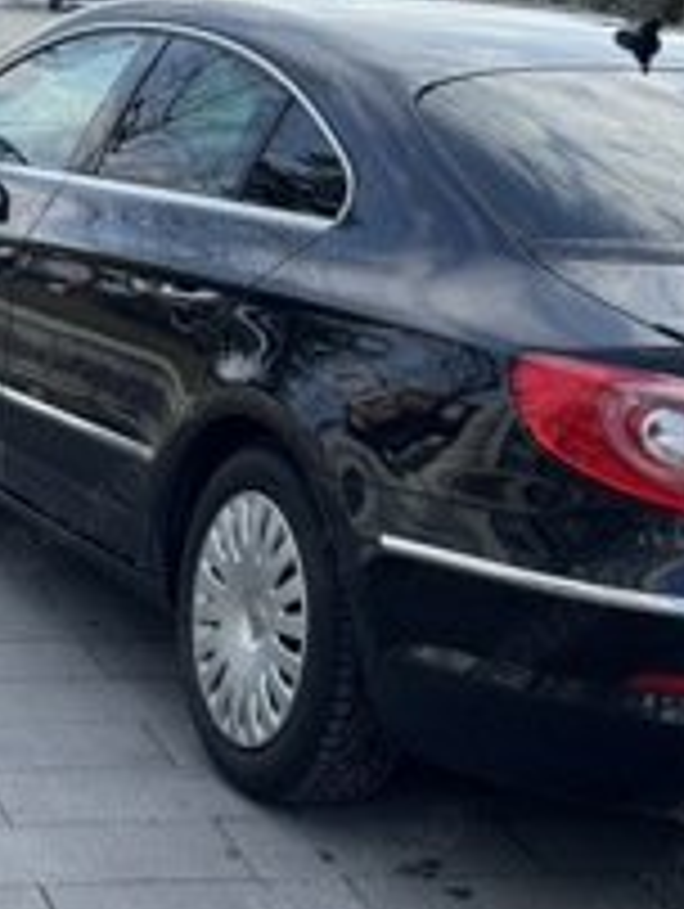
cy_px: 297
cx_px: 162
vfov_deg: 20.5
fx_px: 2498
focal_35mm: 95
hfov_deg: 15.5
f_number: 1.78
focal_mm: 6.76
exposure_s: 1/1770
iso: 64
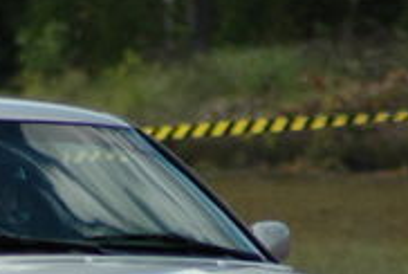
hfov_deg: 1.6
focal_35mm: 1314
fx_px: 14916
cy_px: 392
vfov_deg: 1.1
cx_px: -87
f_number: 5.3
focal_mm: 250
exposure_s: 1/1600
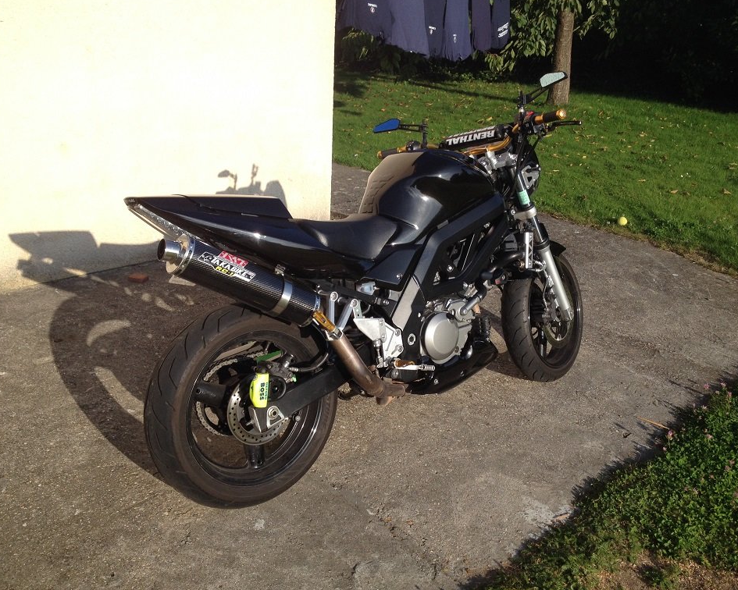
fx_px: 808
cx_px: 391
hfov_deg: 49.1
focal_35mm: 37
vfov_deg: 40.1
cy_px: 291
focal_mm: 4.28
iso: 50
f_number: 2.4
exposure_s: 1/1255
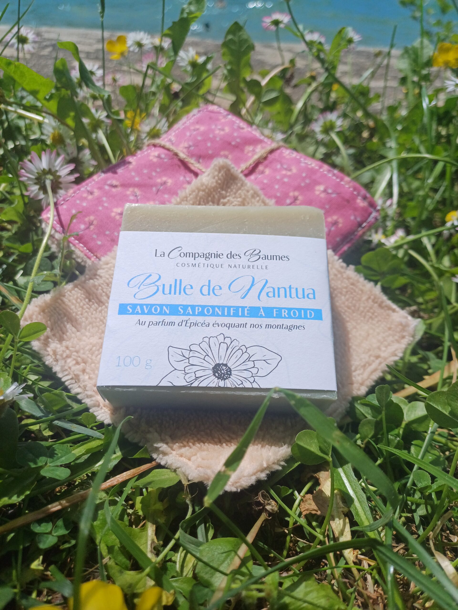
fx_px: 441
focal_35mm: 25
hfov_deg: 54.9
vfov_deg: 69.4
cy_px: 305
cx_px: 229
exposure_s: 1/2381
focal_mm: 4.65
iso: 50
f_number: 1.8
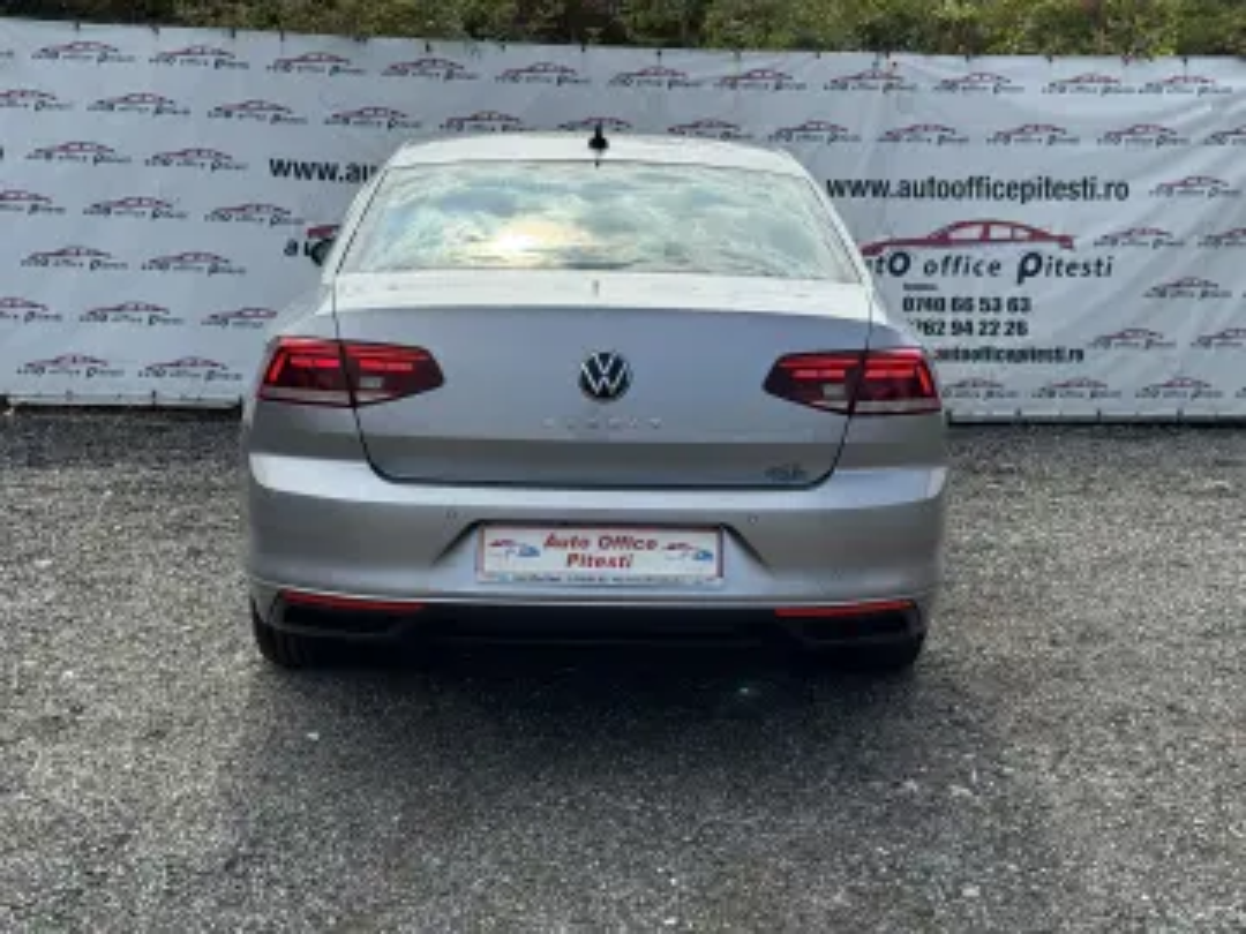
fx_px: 1728
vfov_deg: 30.3
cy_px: 467
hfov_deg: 39.7
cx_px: 623
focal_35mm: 48
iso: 64
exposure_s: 1/4310
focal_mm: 6.76
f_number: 1.78
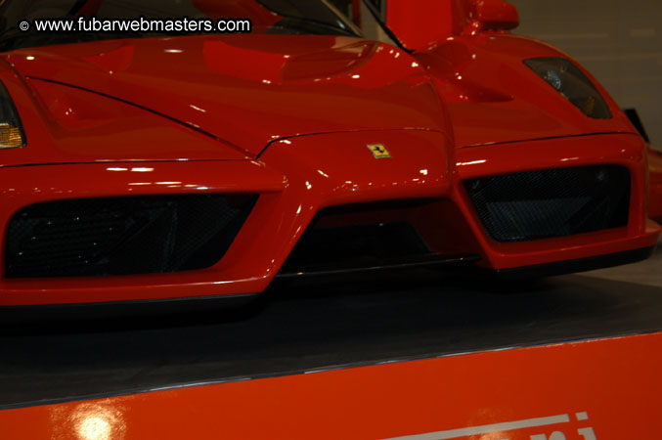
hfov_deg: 31.9
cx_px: 331
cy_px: 220
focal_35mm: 63
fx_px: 1157
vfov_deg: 21.5
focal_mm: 42
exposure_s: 1/60
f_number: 5
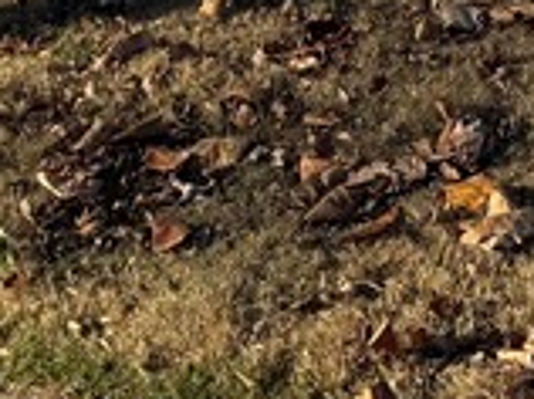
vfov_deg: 8.1
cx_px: 946
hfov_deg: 11.8
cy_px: -795
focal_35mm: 156
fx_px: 2403
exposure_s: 1/3759
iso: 80
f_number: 1.78
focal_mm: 6.76
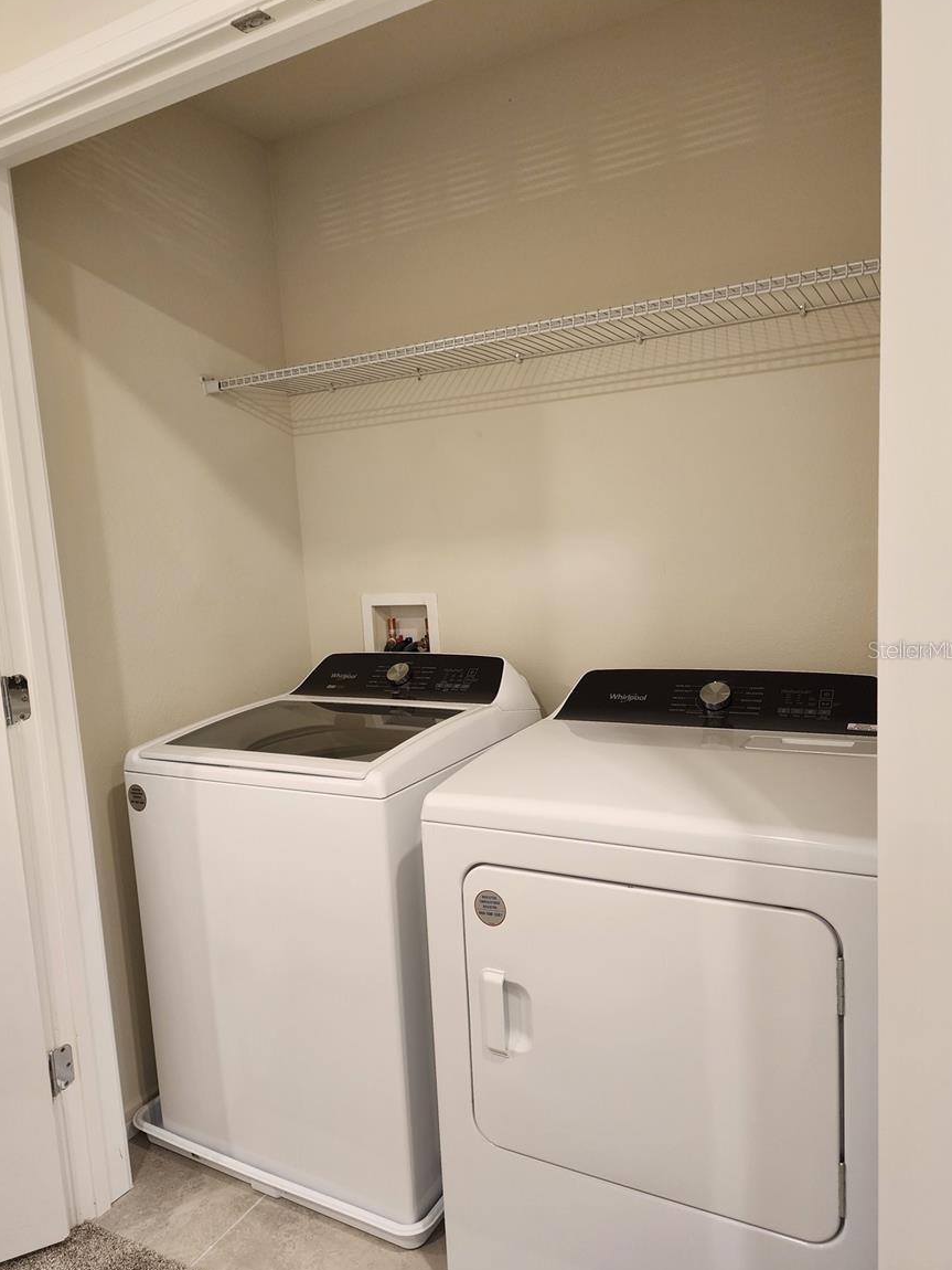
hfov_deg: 56.8
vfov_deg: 71.6
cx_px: 475
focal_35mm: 24
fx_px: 880
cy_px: 649
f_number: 1.8
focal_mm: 6.4
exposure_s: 1/120
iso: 320
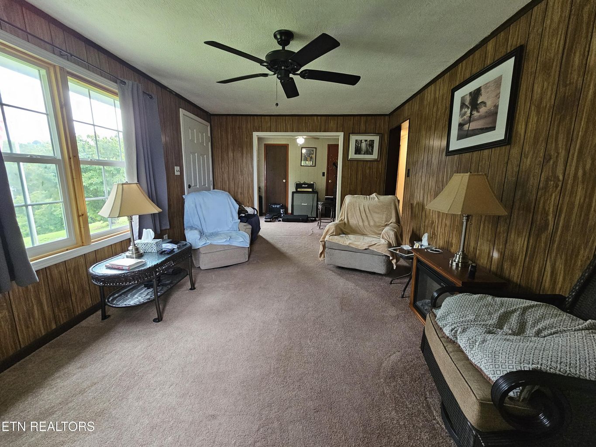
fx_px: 224
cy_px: 224
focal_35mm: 13
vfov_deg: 89.9
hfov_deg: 106.2
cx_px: 298
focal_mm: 2.2
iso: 400
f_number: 2.2
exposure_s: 1/77.4
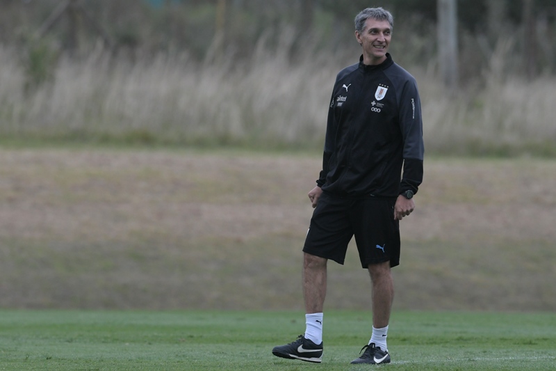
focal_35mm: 600
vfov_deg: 2.3
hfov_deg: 3.4
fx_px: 9264
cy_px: 186
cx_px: 278
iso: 1600
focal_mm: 400
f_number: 6.3
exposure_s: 1/640
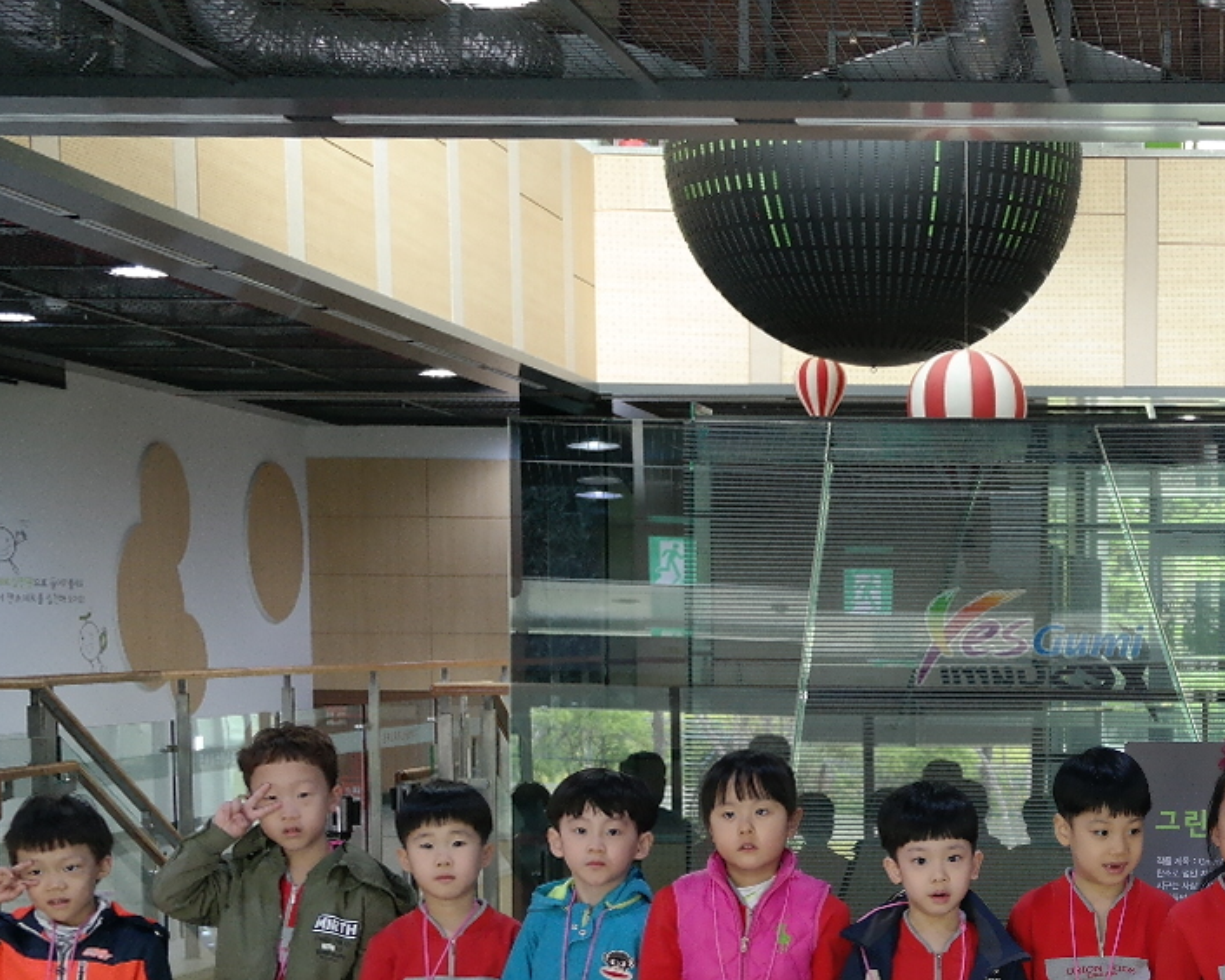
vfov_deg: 21.5
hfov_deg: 26.3
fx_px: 2502
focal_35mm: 69
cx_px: 1187
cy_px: 926
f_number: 3.5
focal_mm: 20
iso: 800
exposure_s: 1/40
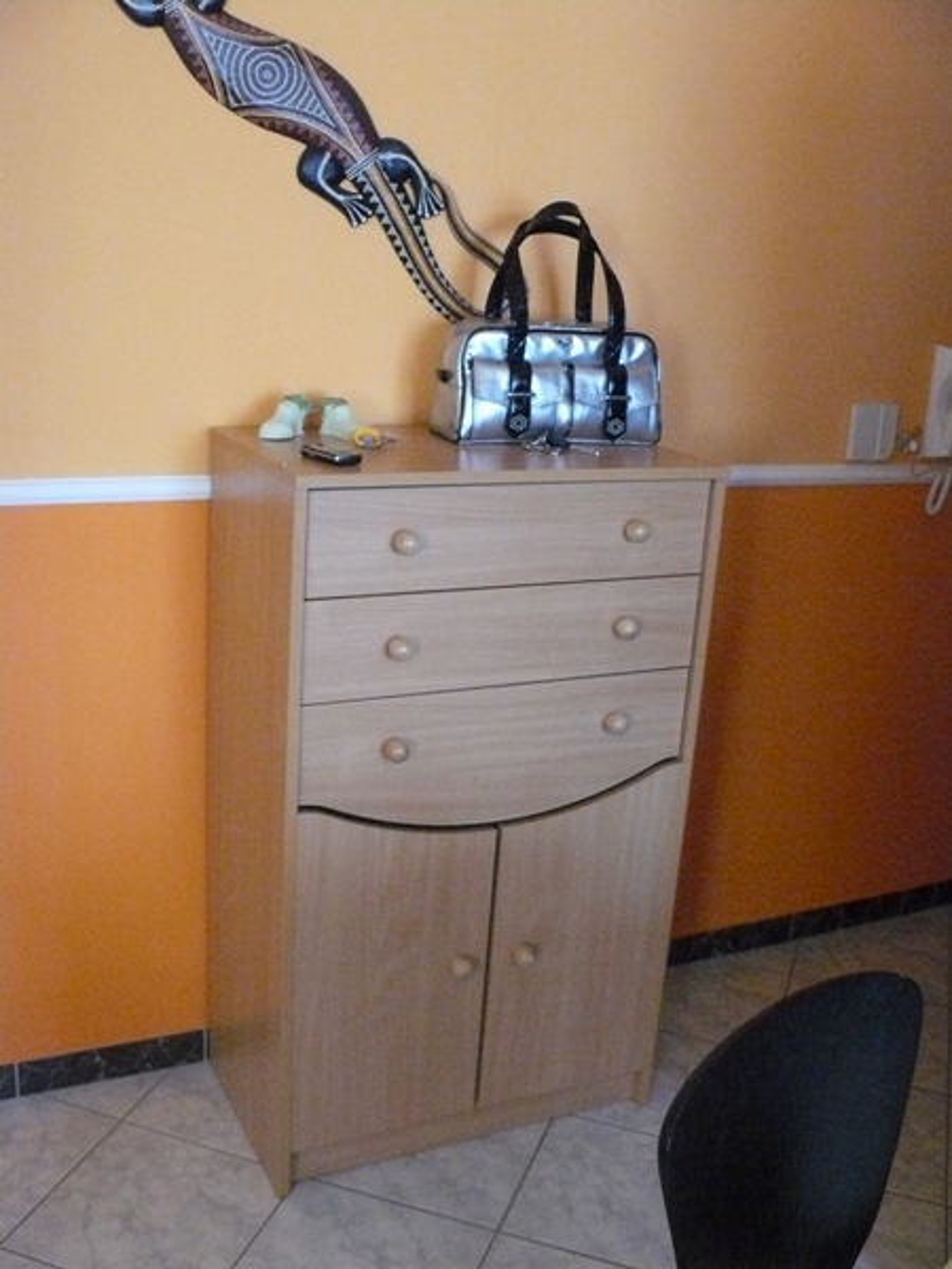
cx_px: 476
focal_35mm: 36
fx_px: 1320
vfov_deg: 51.4
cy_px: 634
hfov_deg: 39.7
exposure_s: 1/30
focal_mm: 6
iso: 800
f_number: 2.8
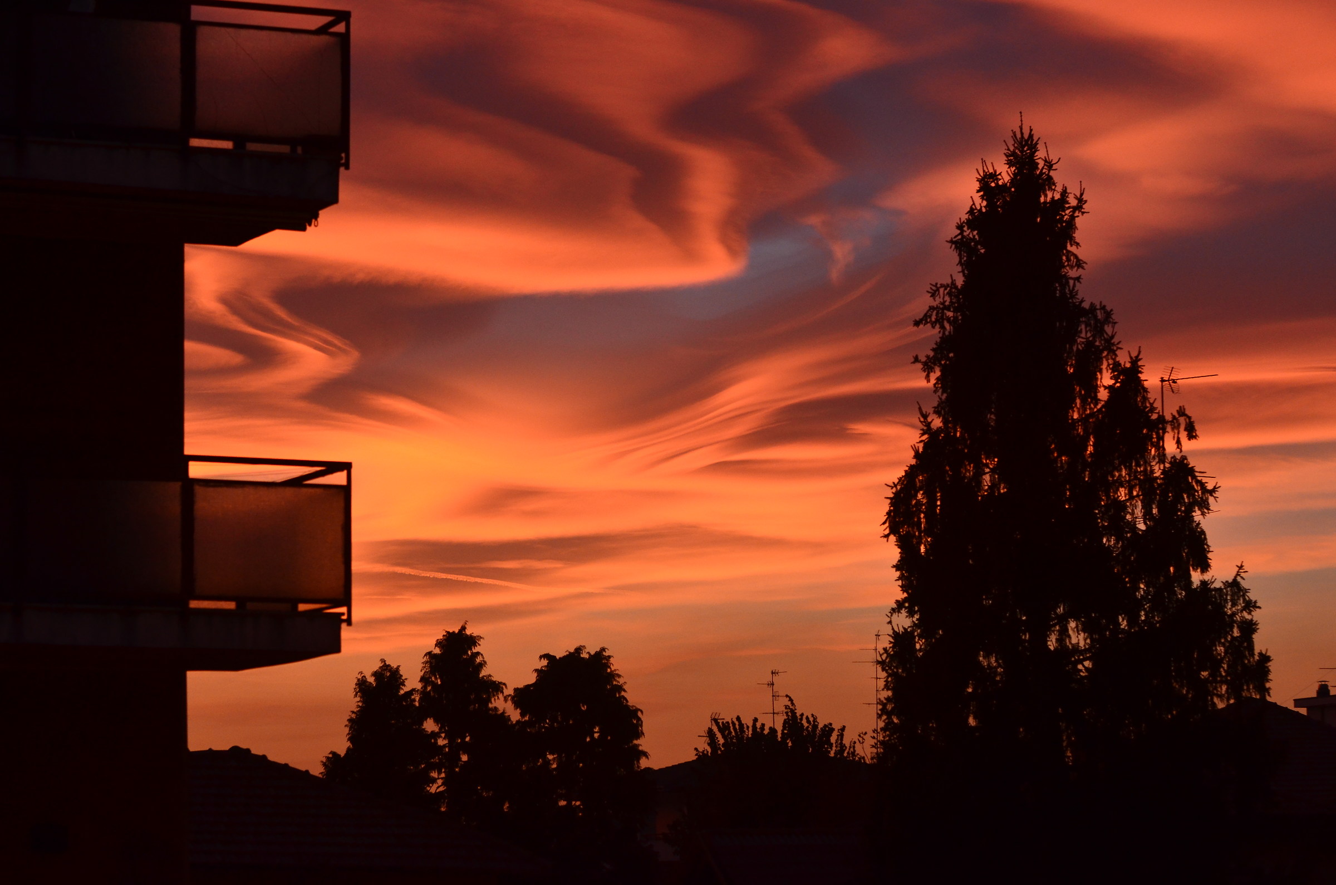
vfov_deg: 13.0
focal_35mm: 105
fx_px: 3888
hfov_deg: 19.5
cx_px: 668
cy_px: 442
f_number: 4
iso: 800
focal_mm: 70
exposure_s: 1/250
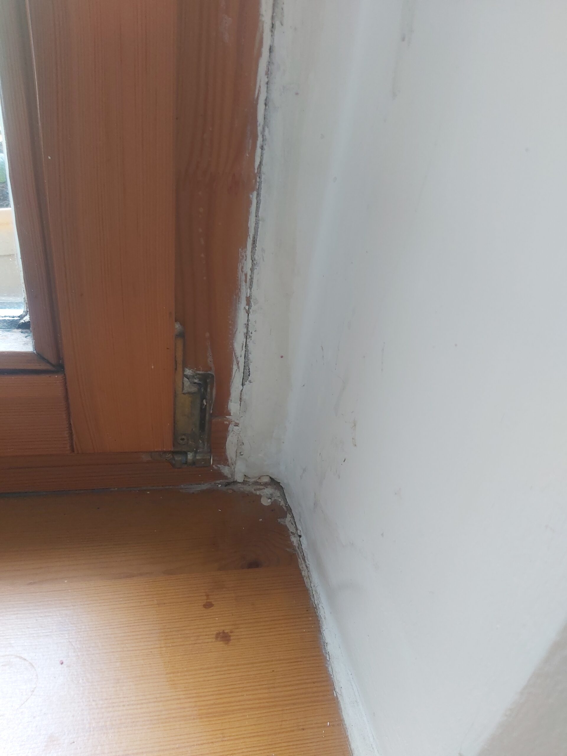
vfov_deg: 67.3
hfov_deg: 53.1
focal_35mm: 26
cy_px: 378
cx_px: 284
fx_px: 568
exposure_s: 1/60
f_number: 1.7
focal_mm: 3.92
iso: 125
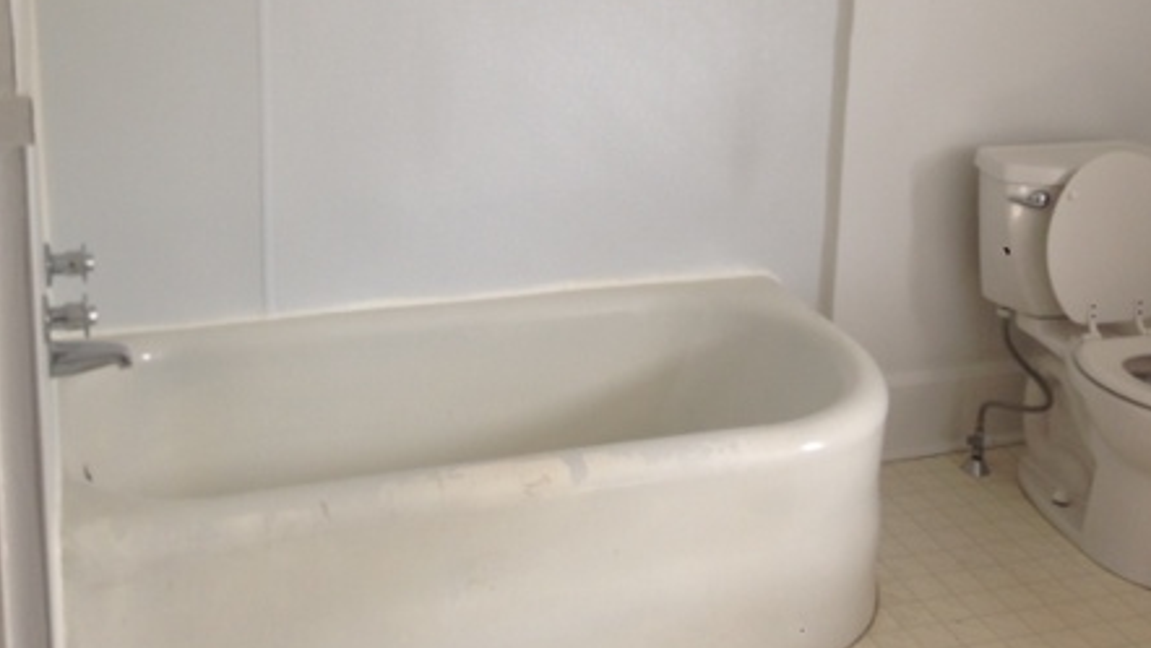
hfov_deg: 39.9
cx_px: 581
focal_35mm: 52
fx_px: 1588
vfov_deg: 22.8
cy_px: 133
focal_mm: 4.12
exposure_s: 1/20
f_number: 2.4
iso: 50
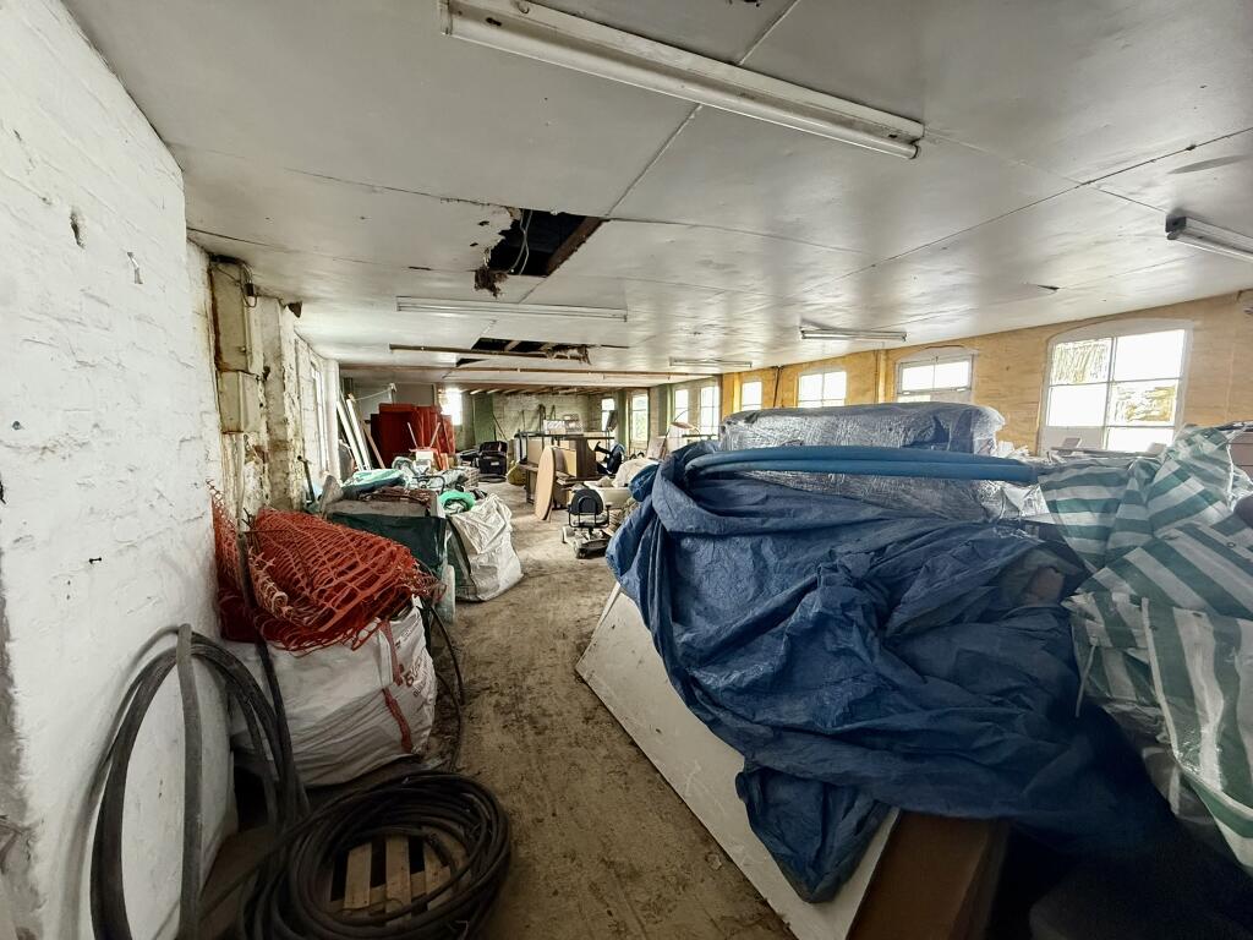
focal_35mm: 14
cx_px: 626
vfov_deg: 85.7
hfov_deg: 102.1
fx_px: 507
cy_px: 470
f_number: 2.2
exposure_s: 1/60
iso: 640
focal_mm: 2.22
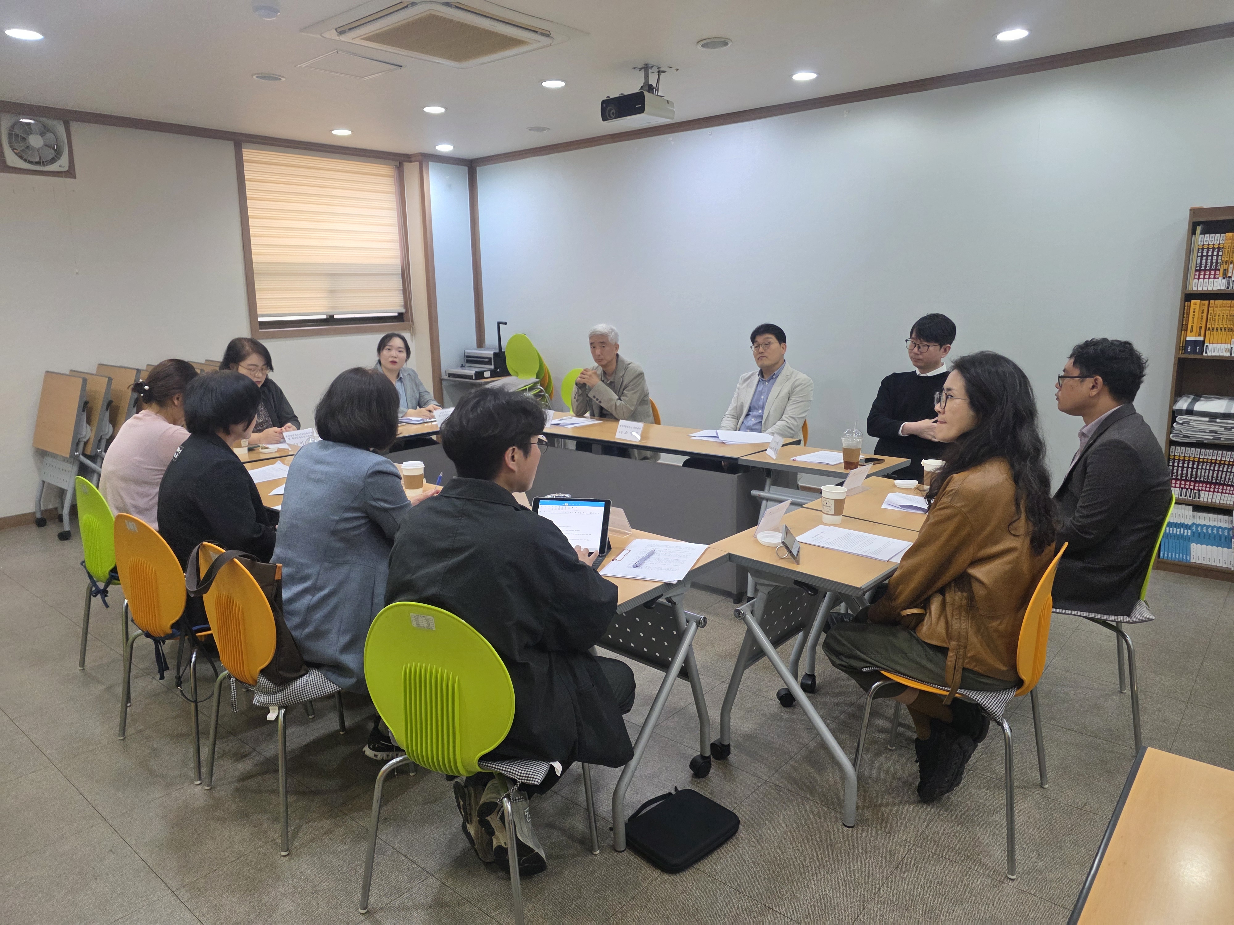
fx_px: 820
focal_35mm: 23
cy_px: 462
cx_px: 617
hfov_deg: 73.9
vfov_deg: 58.9
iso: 320
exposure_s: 1/120
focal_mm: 6.3
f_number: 1.7
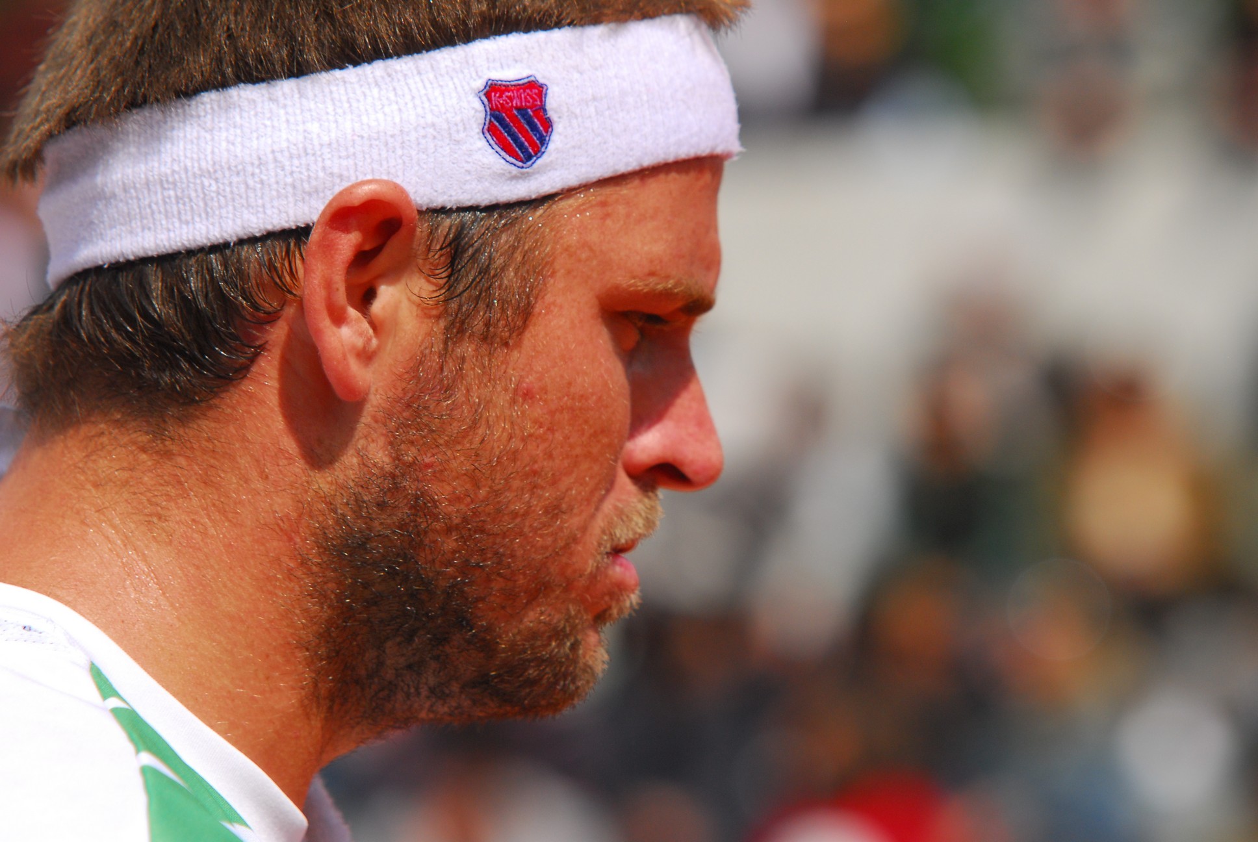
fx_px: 8397
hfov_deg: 8.6
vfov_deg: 5.7
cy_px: 421
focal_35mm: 240
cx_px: 629
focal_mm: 160
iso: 320
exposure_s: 1/2000
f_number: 5.6
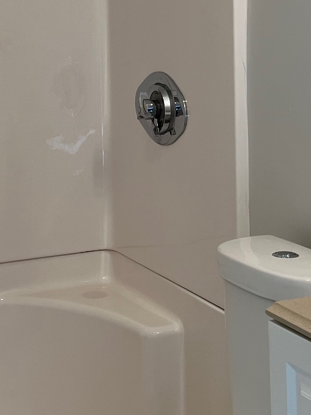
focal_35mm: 96
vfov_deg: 20.1
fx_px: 1150
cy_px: 50
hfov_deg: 15.4
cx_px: 137
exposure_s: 1/120
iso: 64
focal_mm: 5.7
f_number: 1.5
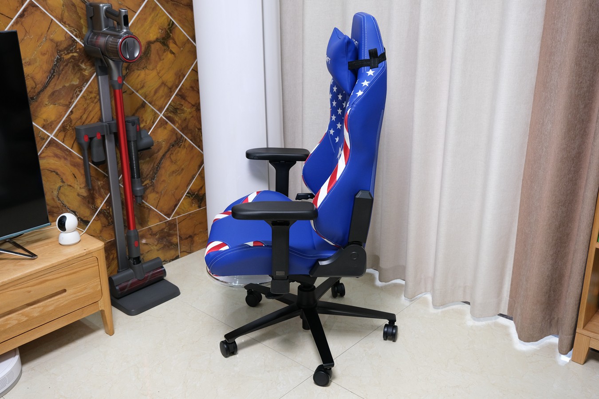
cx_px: 300
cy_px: 200
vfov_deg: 40.0
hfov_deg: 57.2
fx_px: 549
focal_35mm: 33
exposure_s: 1/30
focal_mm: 22.3
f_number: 4
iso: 1250
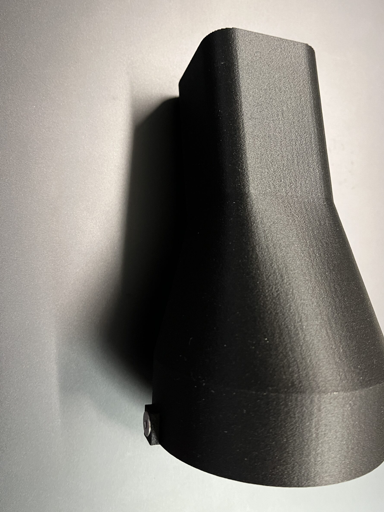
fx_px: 414
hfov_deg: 49.7
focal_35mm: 28
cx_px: 204
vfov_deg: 63.4
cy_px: 265
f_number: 1.6
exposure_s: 1/50
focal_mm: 5.1
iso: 320
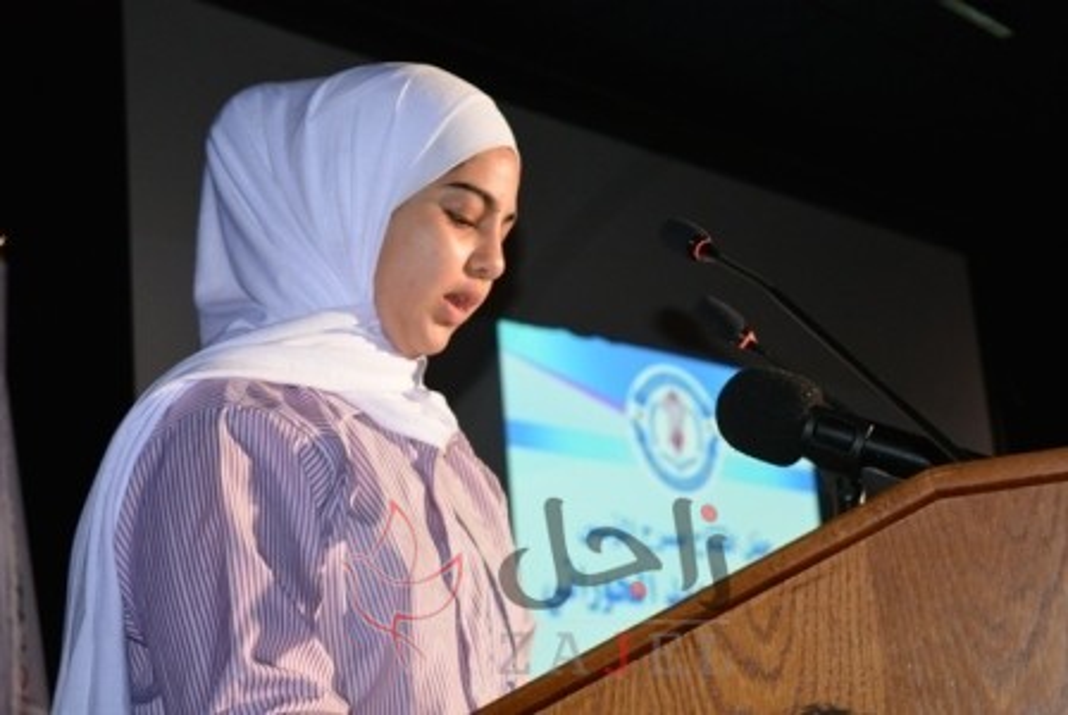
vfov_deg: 22.7
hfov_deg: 33.4
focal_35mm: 60
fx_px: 1782
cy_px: 358
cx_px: 534
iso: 1400
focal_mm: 40
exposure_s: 1/60
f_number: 5
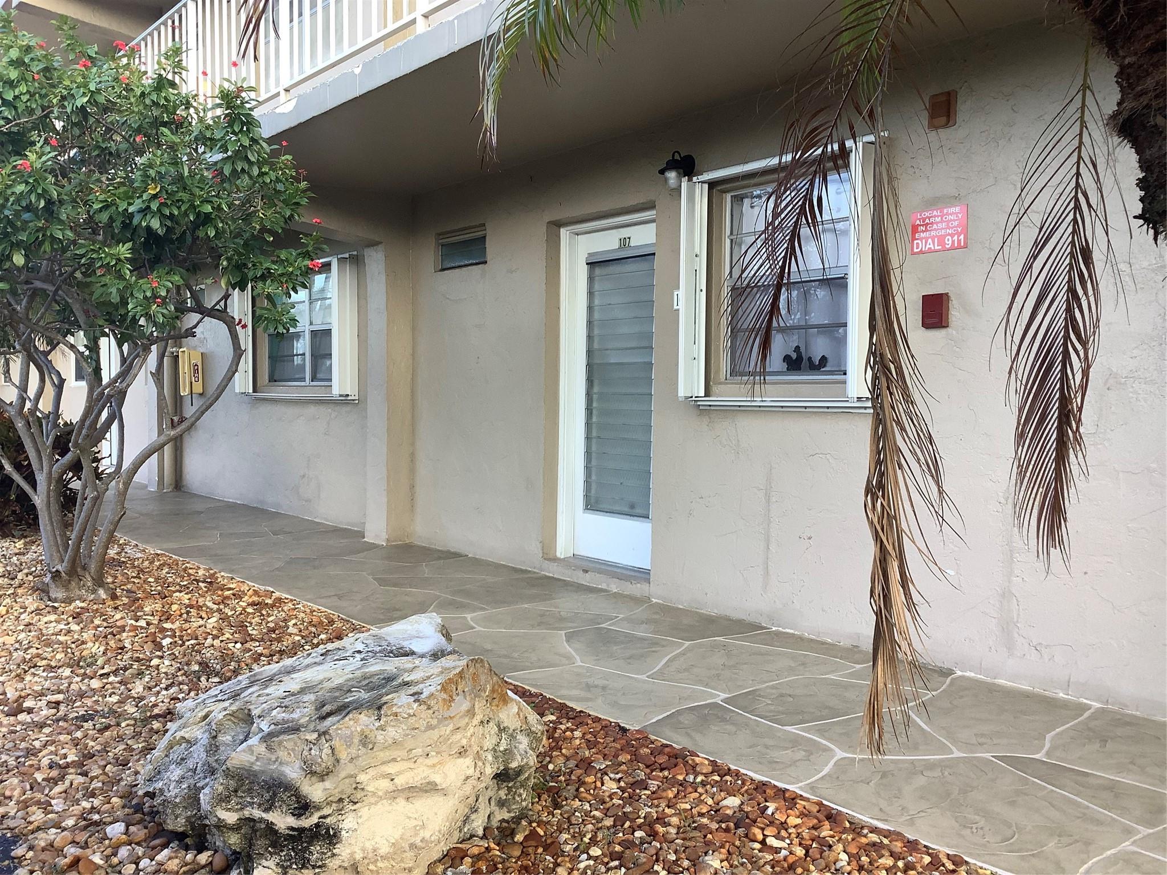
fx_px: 1045
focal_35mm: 31
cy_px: 438
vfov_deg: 45.4
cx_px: 584
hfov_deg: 58.4
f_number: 2.4
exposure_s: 1/120
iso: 40
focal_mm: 3.3
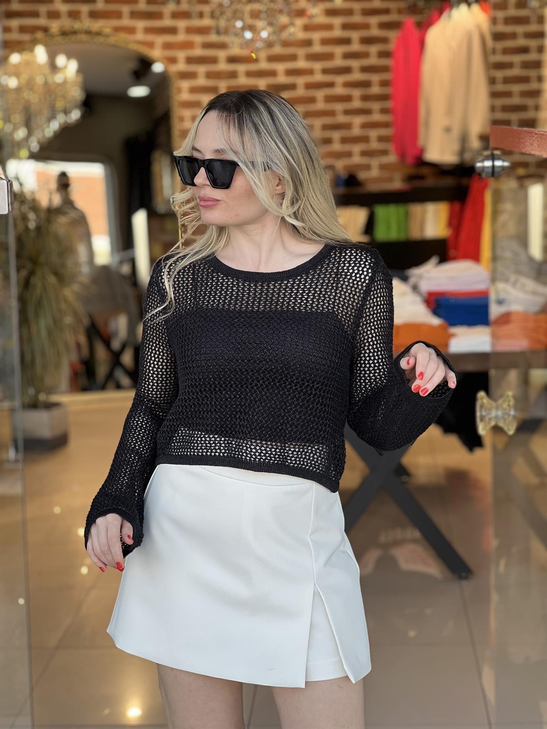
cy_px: 364
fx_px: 1622
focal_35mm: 77
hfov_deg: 19.1
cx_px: 274
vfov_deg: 25.3
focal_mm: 9
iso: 50
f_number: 2.8
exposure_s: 1/100
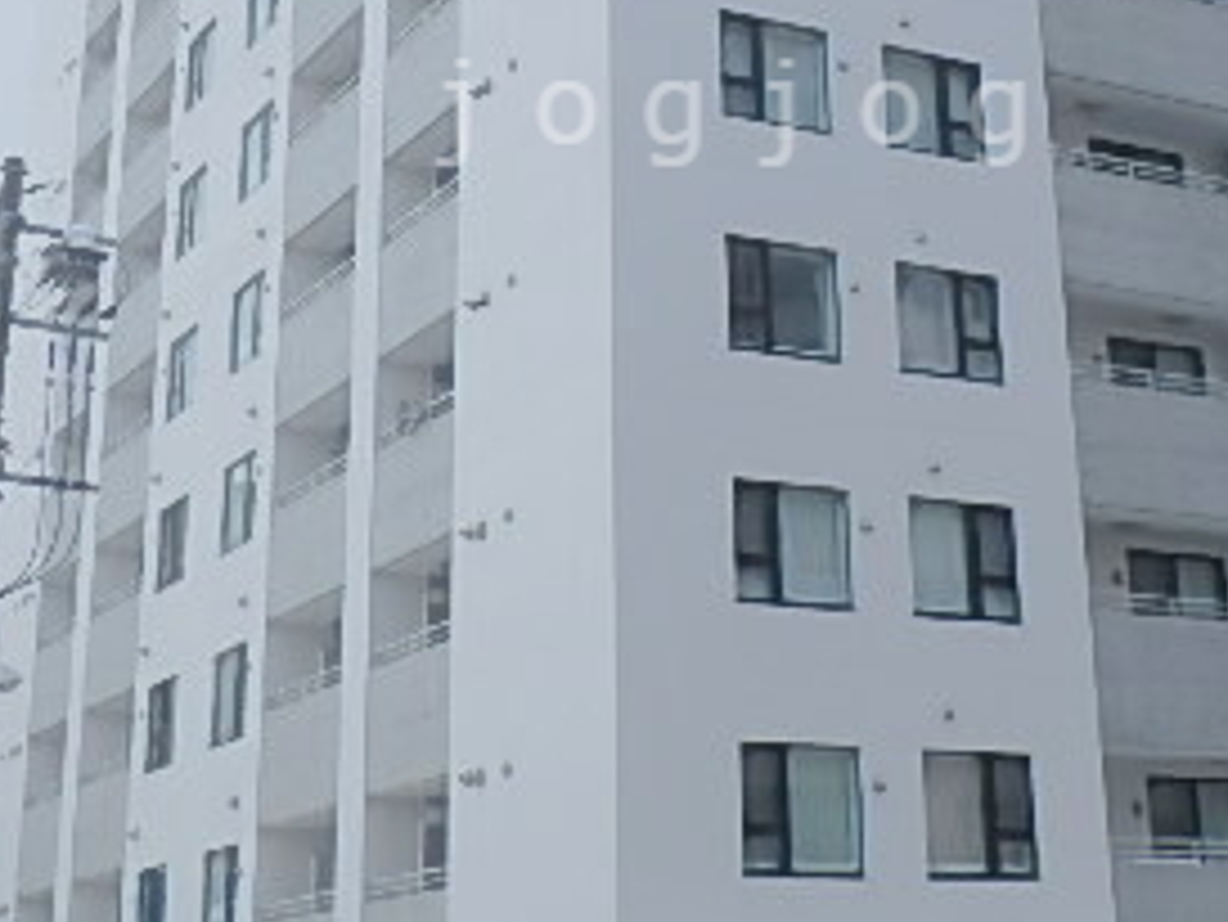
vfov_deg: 21.2
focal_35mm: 68
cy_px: 112
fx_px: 2413
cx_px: 742
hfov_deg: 28.5
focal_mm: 5.2
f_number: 4.6
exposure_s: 1/640
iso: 125
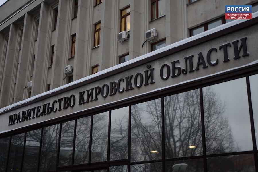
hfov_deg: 53.2
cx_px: 129
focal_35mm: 36
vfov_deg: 36.8
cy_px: 86
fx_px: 258
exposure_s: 1/30
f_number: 4.5
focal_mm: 24
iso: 125
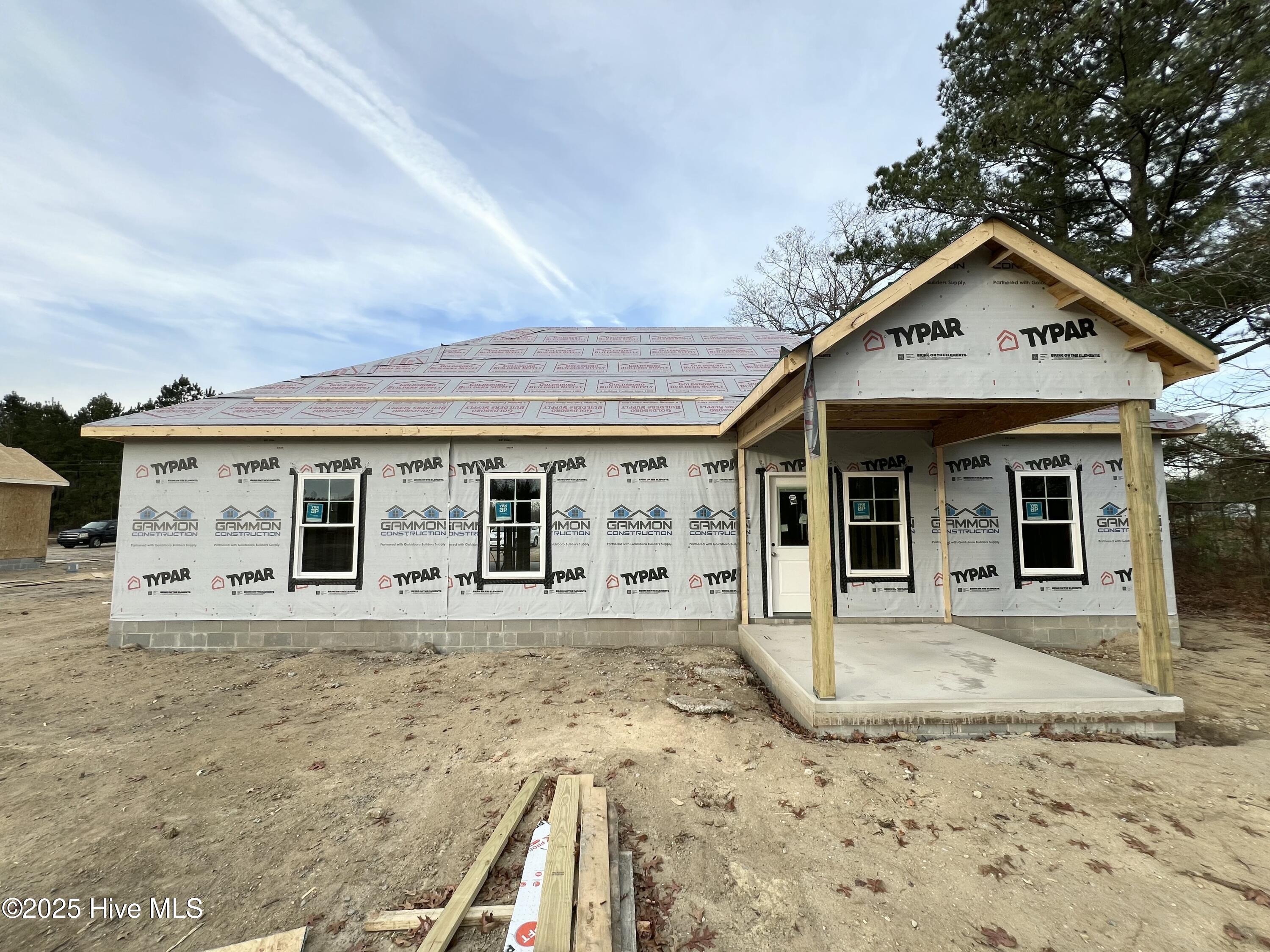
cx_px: 635
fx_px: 477
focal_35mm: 13
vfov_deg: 89.9
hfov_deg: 106.2
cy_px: 476
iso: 32
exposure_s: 1/319
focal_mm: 1.57
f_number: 1.8
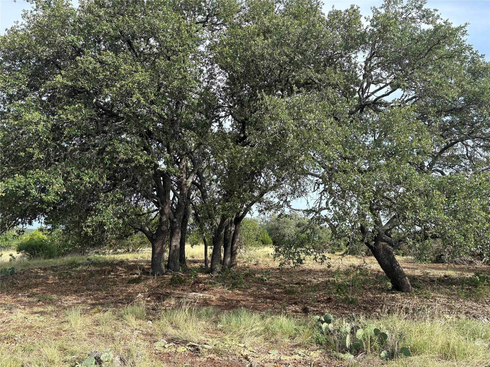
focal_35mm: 26
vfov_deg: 53.1
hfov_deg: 67.3
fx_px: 368
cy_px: 184
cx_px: 245
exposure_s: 1/1155
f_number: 1.6
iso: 50
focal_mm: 5.96
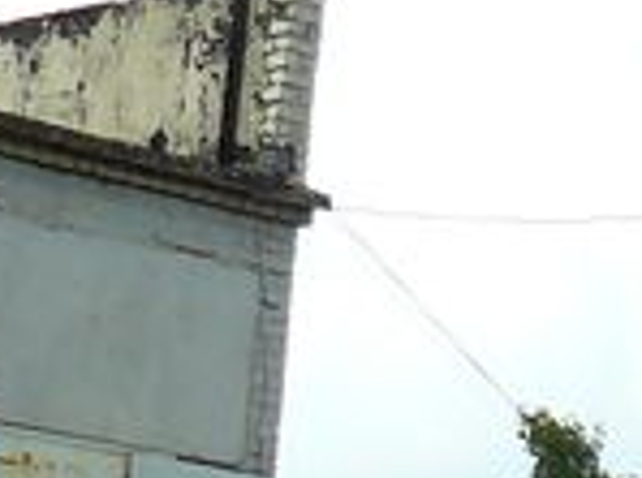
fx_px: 4588
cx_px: 2004
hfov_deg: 7.1
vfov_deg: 5.9
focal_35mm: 248
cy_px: 590
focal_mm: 6
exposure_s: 1/640
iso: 100
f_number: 2.8
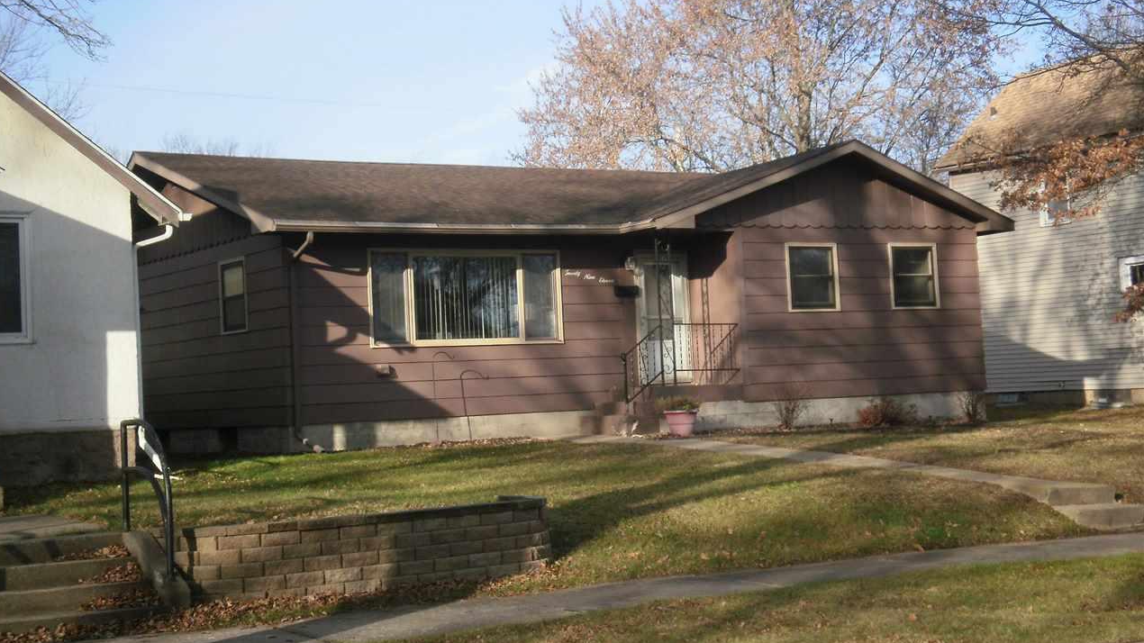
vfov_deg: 21.4
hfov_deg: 37.2
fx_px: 1699
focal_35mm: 56
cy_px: 265
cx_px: 568
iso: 100
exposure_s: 1/640
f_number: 3.8
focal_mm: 9.05
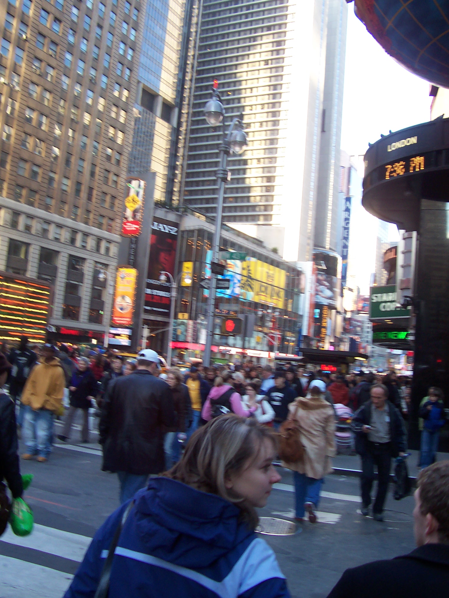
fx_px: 640
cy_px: 299
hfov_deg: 38.7
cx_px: 224
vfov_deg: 50.1
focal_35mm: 37
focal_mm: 5.6
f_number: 2.8
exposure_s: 1/60
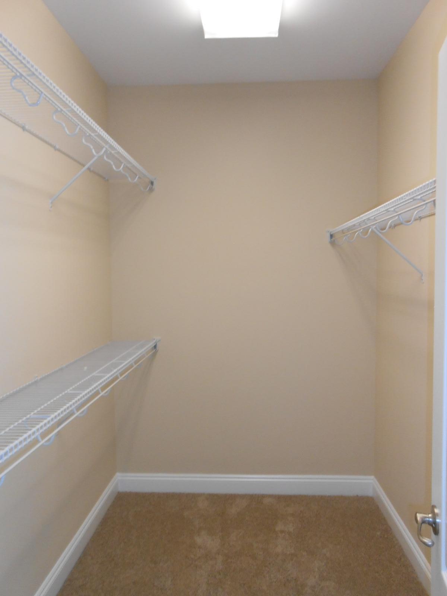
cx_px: 224
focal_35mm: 26
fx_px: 448
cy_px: 298
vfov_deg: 67.3
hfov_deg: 53.1
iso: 250
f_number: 3.5
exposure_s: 1/30
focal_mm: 4.6
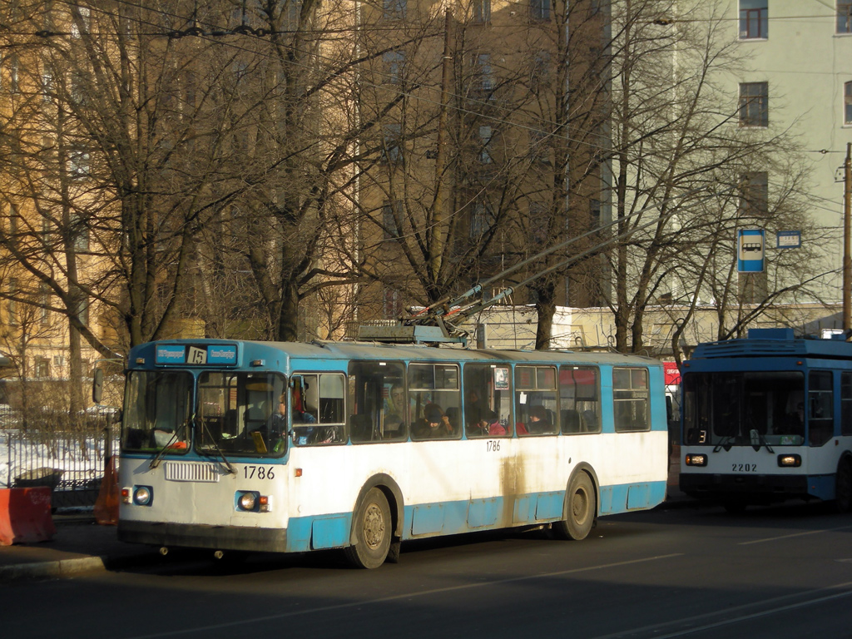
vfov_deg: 17.6
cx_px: 426
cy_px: 320
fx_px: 2067
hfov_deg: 23.3
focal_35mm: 84
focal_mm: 13.7
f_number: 4.1
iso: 50
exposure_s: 1/355
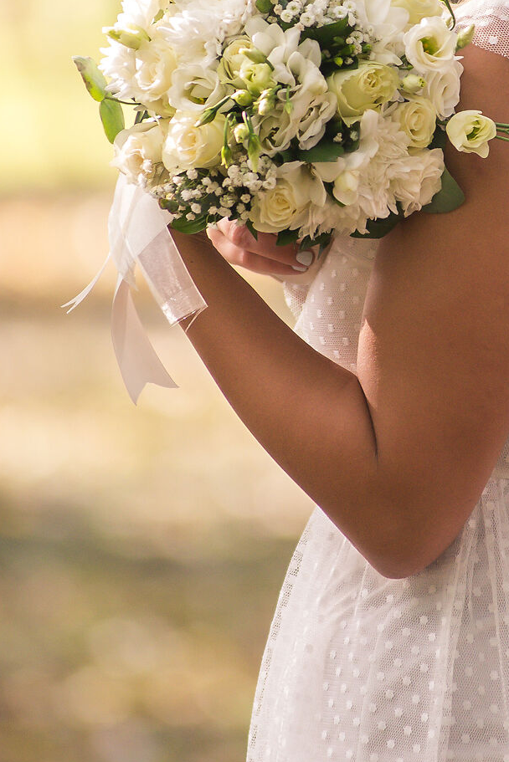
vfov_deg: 3.9
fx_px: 11167
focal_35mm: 527
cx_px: 451
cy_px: 142
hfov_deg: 2.6
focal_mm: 200
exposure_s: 1/640
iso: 800
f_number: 3.5
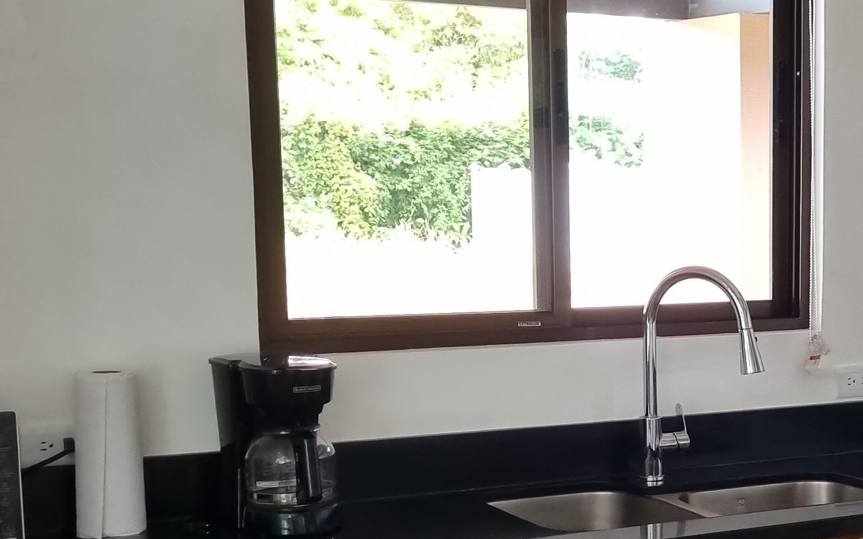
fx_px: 1717
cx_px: 880
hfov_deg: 26.6
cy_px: 464
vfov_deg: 17.6
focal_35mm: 73
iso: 250
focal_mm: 5.4
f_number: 1.8
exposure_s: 1/120
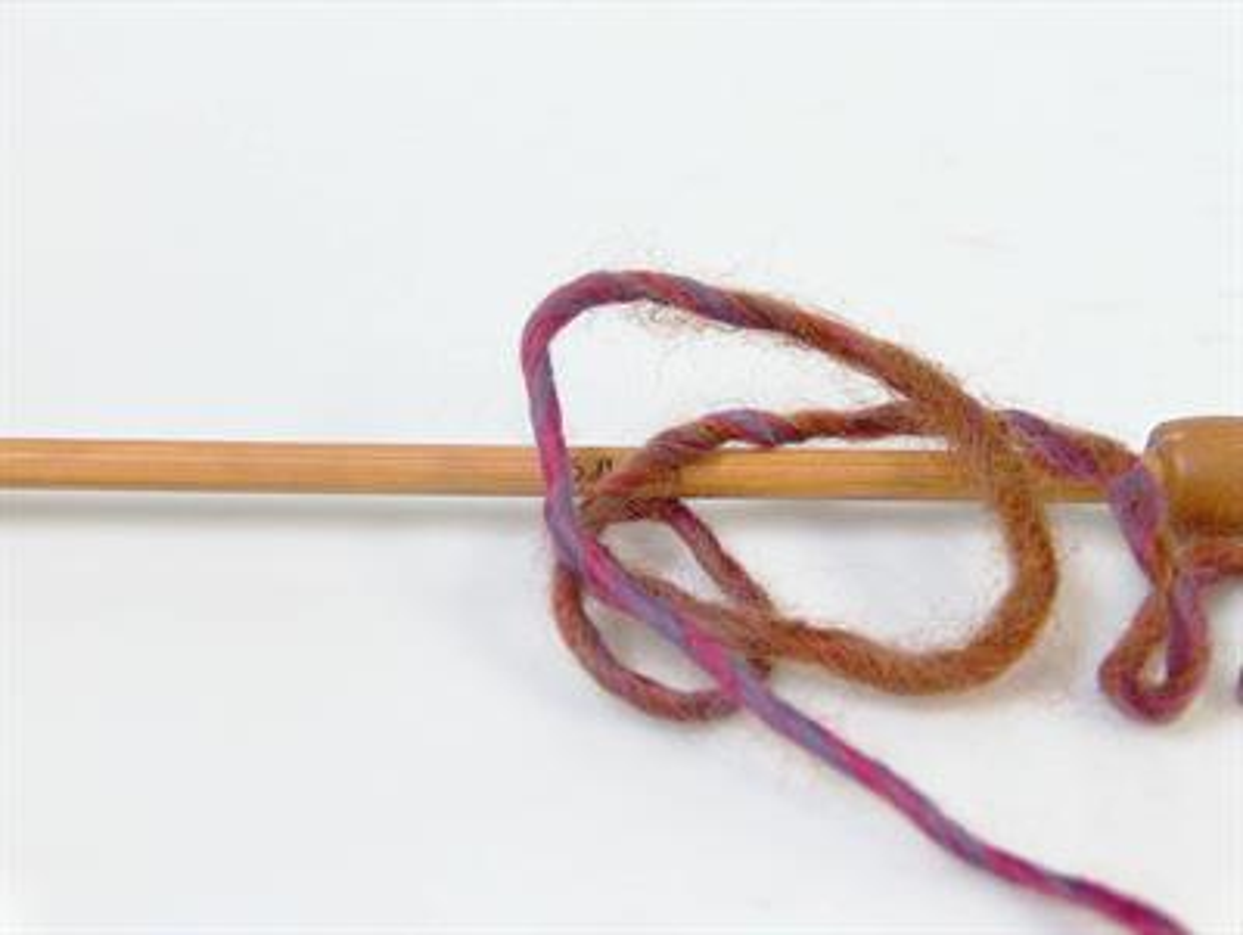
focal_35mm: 61
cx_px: 622
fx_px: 2193
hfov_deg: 31.6
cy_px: 468
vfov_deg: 24.1
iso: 200
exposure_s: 1/43.7
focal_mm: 12.53
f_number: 2.9
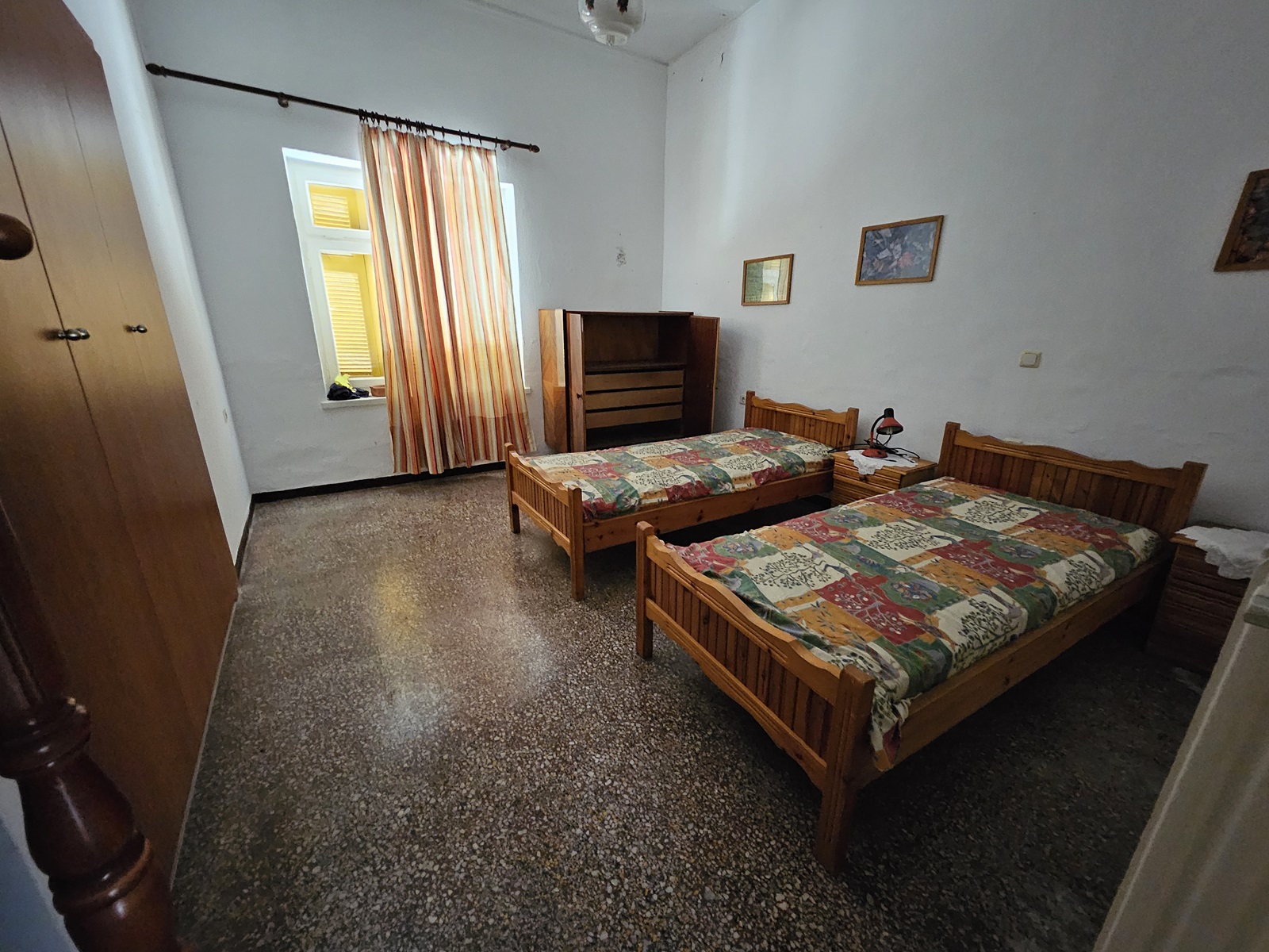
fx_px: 477
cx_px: 634
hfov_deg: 106.2
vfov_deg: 89.9
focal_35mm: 13
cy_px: 476
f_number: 2.2
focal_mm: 1.74
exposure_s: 1/25
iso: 1000
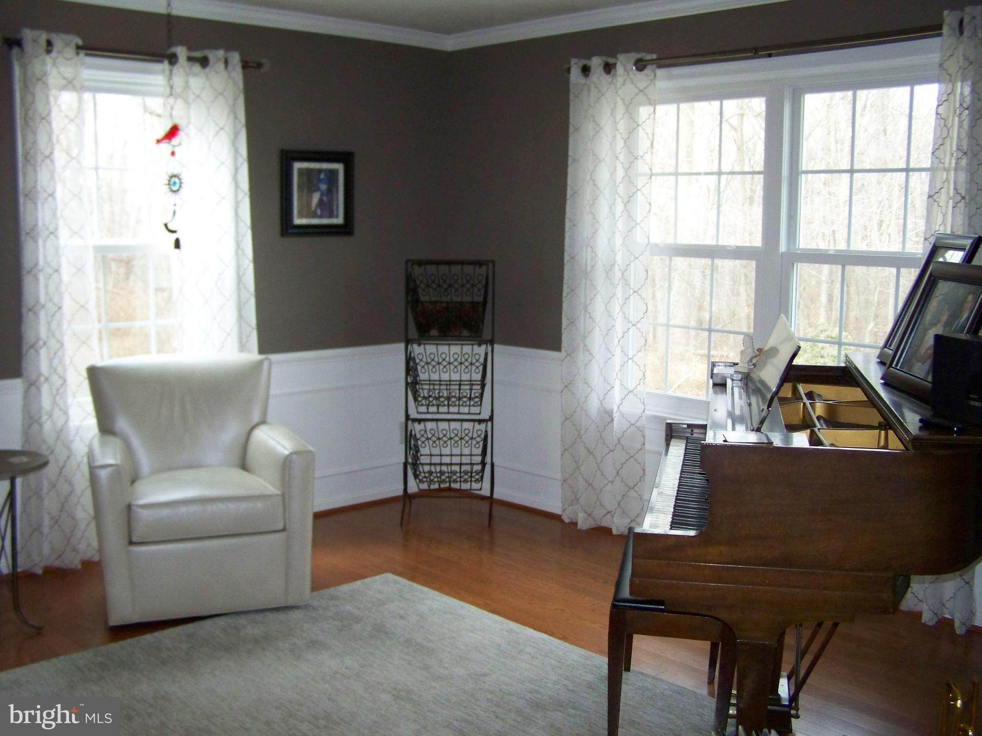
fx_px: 1078
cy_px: 368
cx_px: 491
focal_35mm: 38
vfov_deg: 37.7
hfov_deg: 49.0
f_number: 2.8
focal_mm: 6.3
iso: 200
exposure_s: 1/30
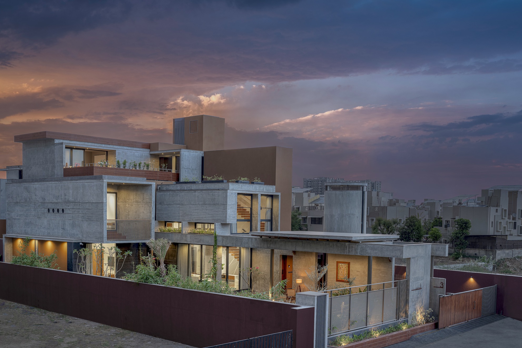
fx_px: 609
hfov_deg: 46.4
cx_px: 259
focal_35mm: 42
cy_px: 190
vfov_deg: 31.9
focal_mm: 50
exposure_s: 1/2
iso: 100
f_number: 13
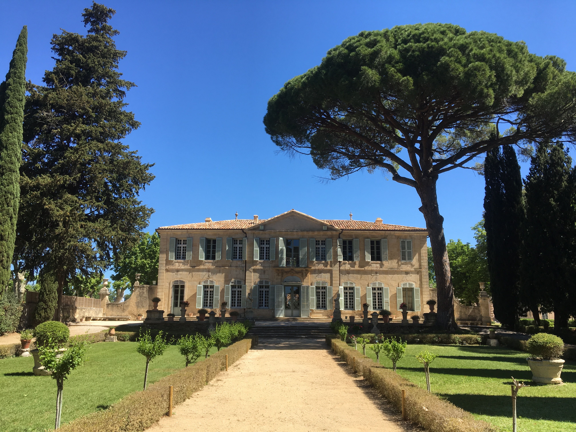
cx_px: 288
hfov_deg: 61.7
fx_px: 483
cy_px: 216
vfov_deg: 48.2
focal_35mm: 29
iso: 25
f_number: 2.2
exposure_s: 1/874
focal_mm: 4.15
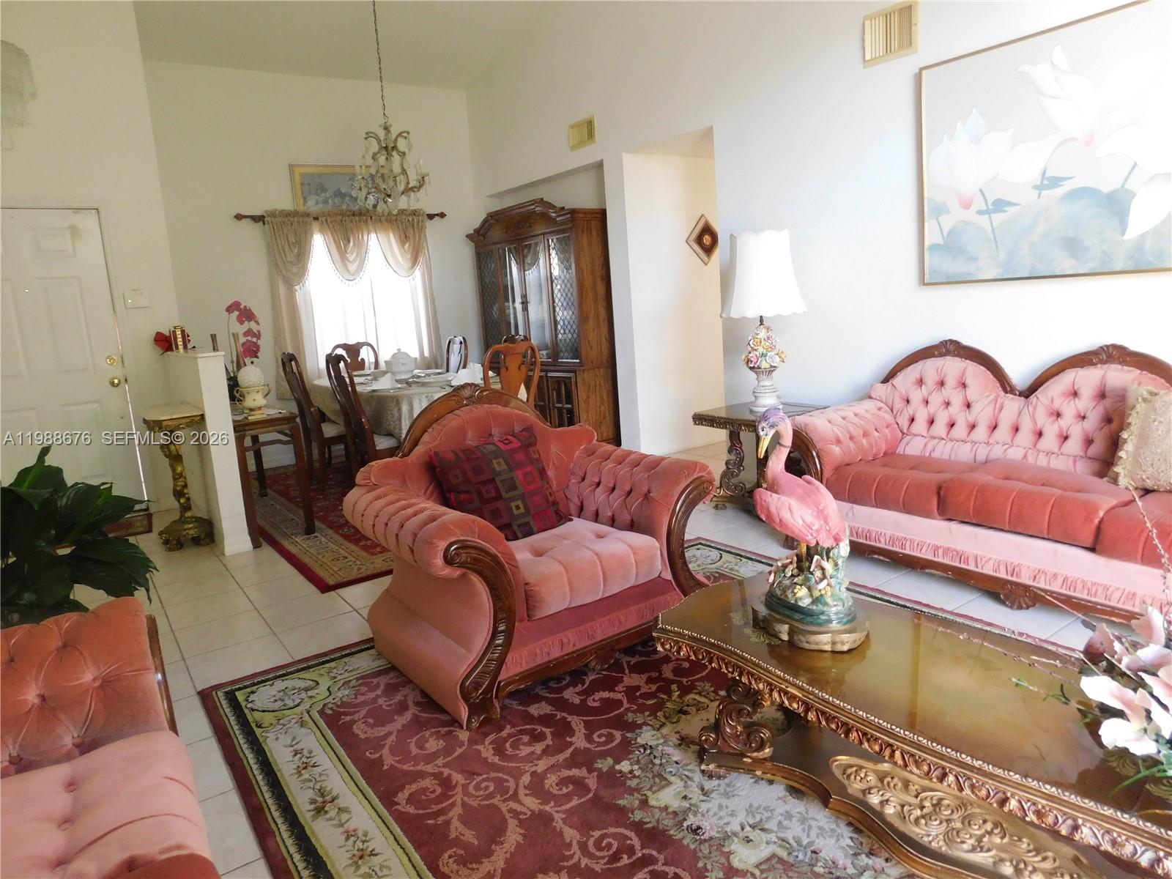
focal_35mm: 23
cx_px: 586
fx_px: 779
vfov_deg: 58.9
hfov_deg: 73.9
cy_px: 440
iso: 400
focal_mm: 4
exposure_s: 1/30
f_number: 3
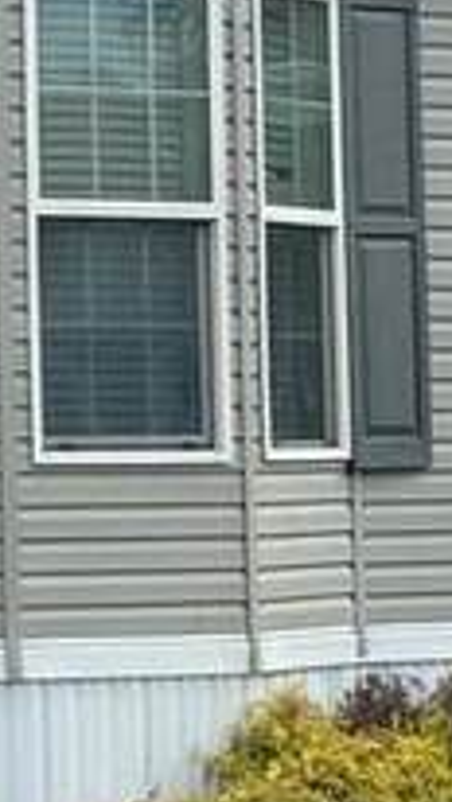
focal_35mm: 176
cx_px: -1313
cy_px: 346
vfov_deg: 12.2
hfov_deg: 5.9
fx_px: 3747
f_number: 1.5
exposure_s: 1/2299
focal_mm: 5.7
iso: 50
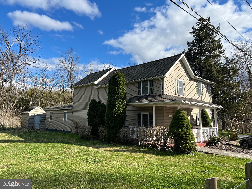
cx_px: 126
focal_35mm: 26
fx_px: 189
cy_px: 94
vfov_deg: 53.1
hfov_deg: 67.3
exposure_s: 1/3571
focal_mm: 5.7
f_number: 1.5
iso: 50
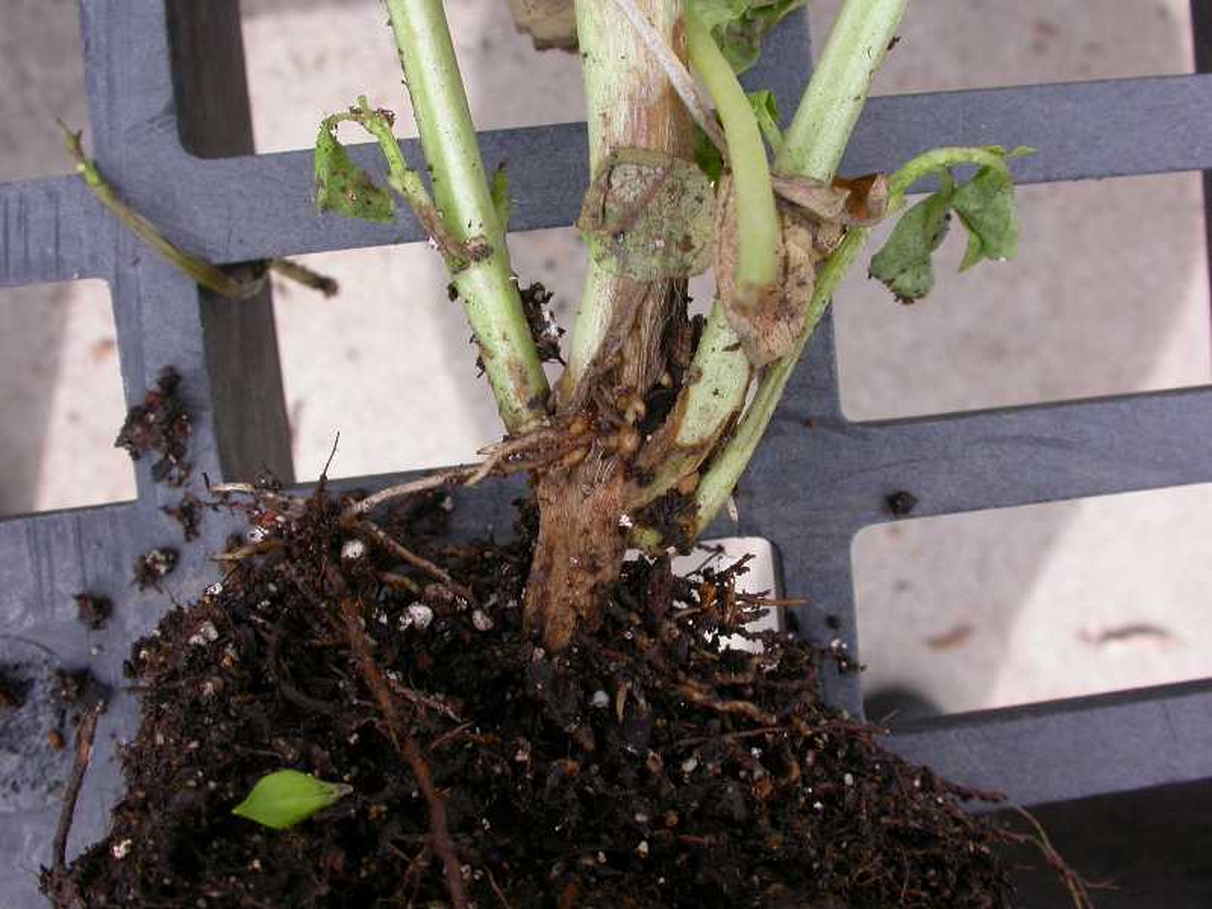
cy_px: 454
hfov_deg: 42.1
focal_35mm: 45
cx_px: 606
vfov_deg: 32.2
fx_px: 1576
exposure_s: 1/111
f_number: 6.3
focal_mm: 9.3
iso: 100
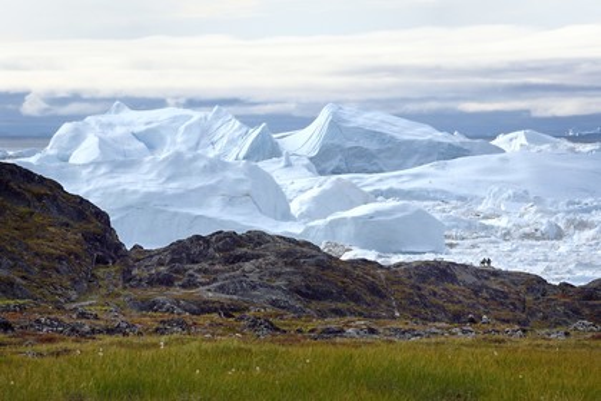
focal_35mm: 200
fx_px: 3339
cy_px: 200
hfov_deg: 10.3
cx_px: 300
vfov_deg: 6.9
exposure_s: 1/320
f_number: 14
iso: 400
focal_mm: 200
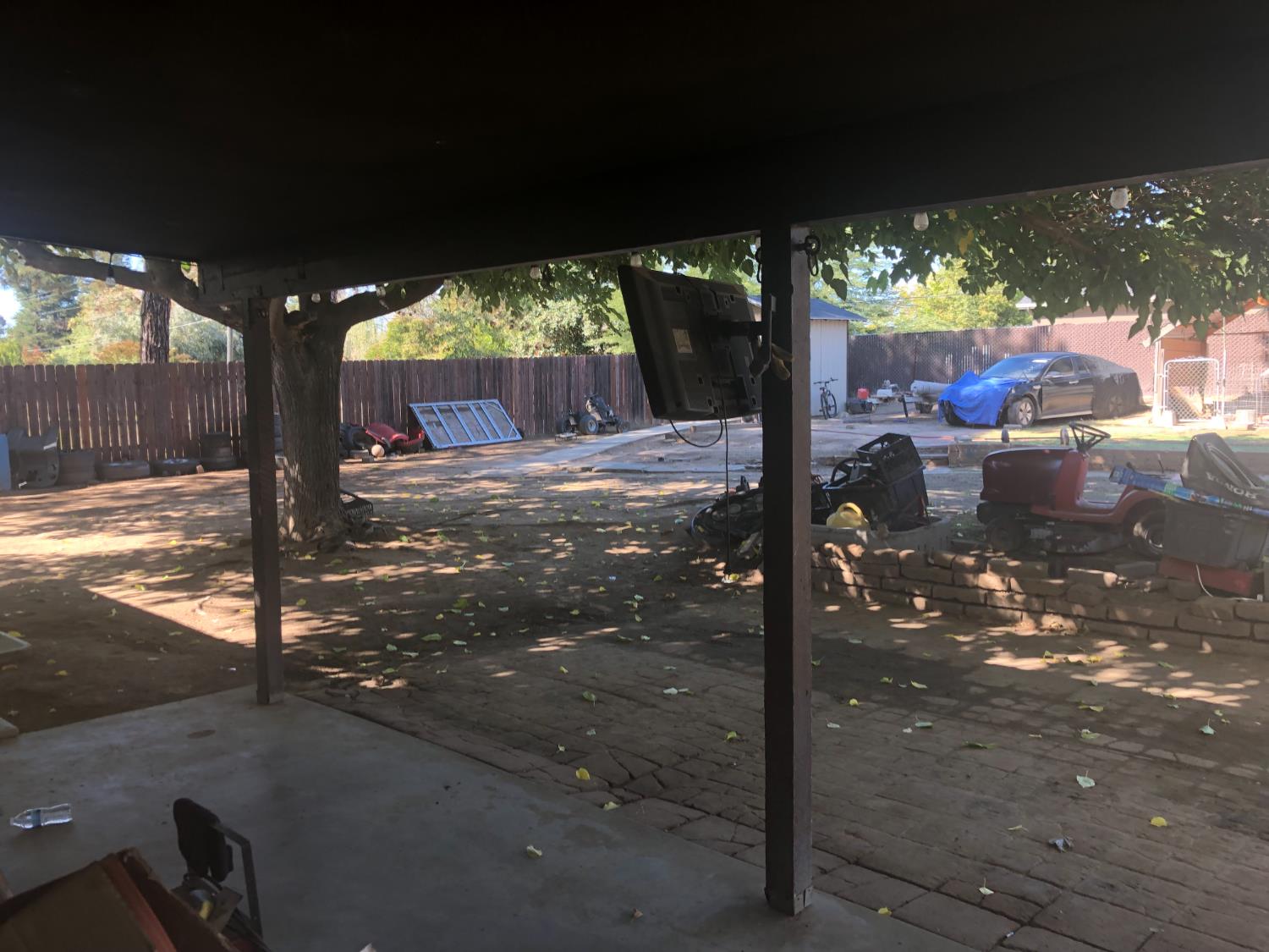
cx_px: 634
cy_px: 476
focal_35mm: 28
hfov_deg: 63.4
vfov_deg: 49.7
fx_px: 1026
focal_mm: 3.99
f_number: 1.8
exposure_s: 1/120
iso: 40
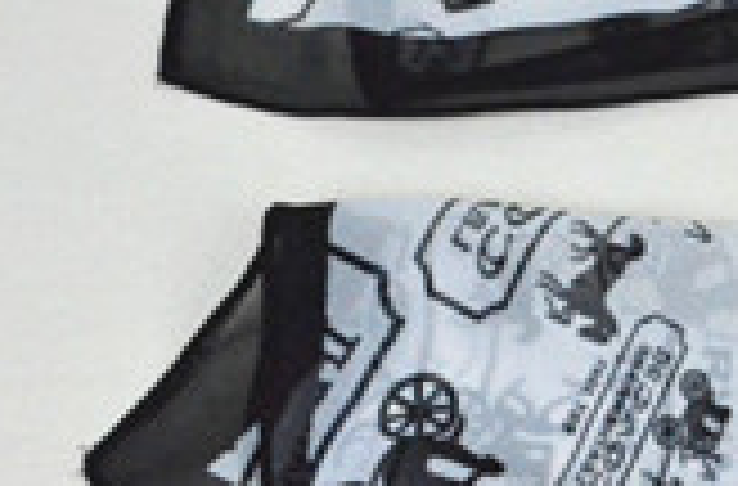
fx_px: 2982
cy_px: 202
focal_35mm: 146
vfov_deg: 9.3
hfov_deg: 13.4
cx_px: 1076
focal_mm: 32
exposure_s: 1/640
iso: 6400
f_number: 13
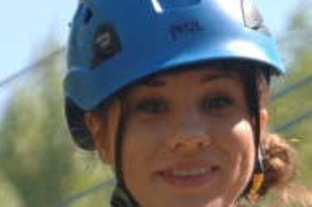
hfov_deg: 4.5
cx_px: 134
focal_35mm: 455
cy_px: 239
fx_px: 3937
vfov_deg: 3.0
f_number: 5
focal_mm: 78
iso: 250
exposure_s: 1/500
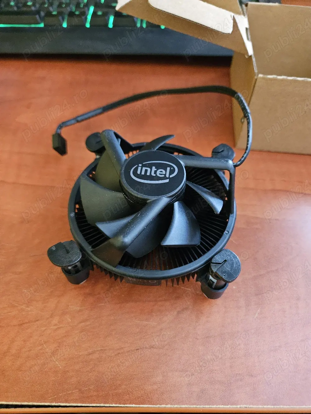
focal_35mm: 23
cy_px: 207
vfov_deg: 73.9
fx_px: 275
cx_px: 156
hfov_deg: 58.9
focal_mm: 5.4
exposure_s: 1/25.1
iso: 1000
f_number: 1.8
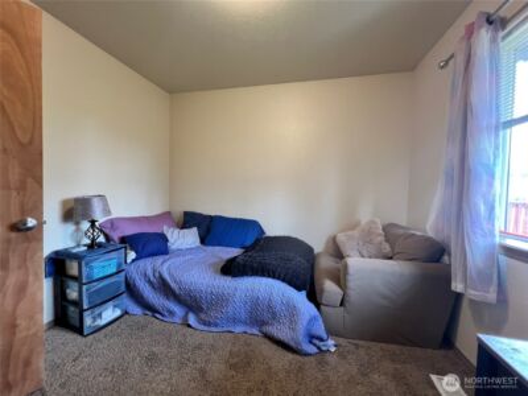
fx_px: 198
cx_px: 264
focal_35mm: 13
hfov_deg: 106.2
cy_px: 198
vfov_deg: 89.9
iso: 250
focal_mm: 1.57
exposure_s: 1/60
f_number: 1.8
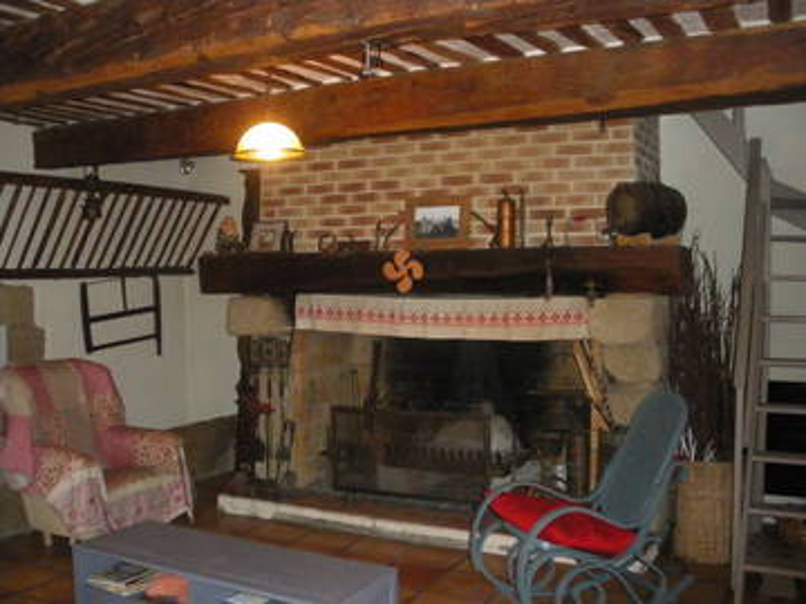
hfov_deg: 51.4
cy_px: 302
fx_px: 838
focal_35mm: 36
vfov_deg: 39.7
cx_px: 403
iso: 800
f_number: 3.5
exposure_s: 1/50
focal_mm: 6.3
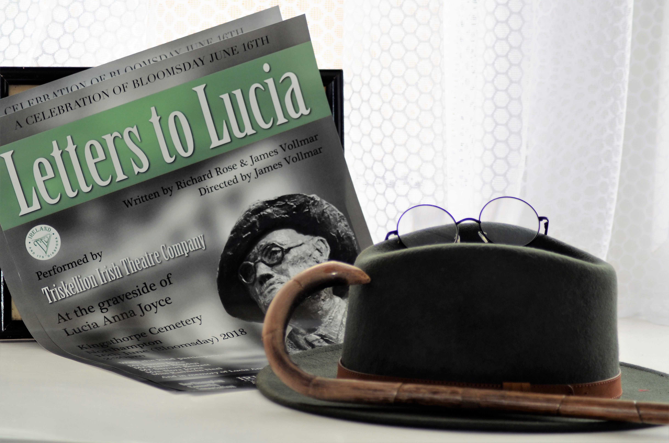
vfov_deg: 10.1
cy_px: 222
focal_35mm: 135
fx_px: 2504
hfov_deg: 15.2
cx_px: 334
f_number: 4
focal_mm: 90
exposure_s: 1/125
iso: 280
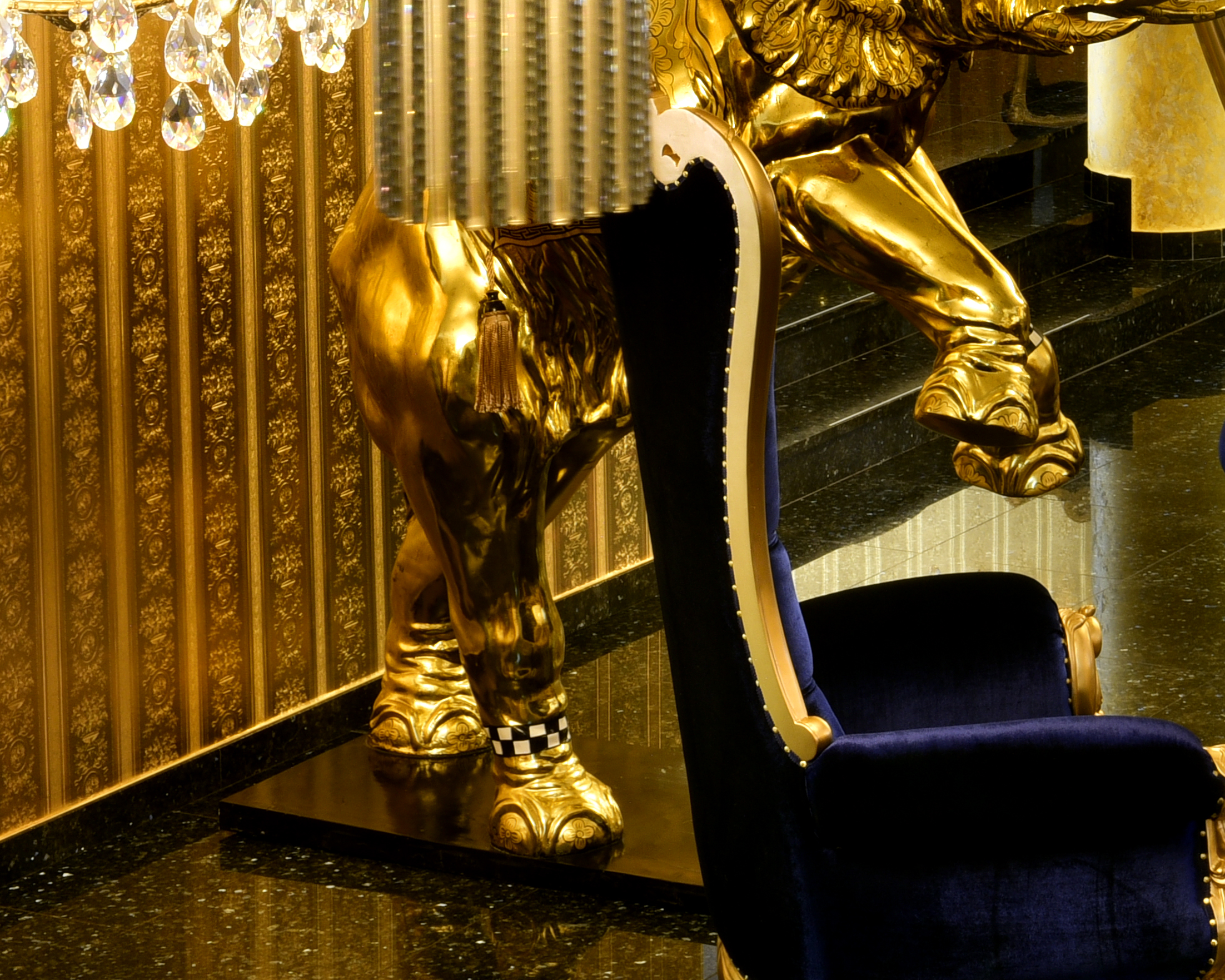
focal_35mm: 123
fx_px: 4459
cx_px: 1541
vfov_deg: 12.5
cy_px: 155
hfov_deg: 15.0
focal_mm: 48
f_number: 22
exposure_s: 6
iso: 250
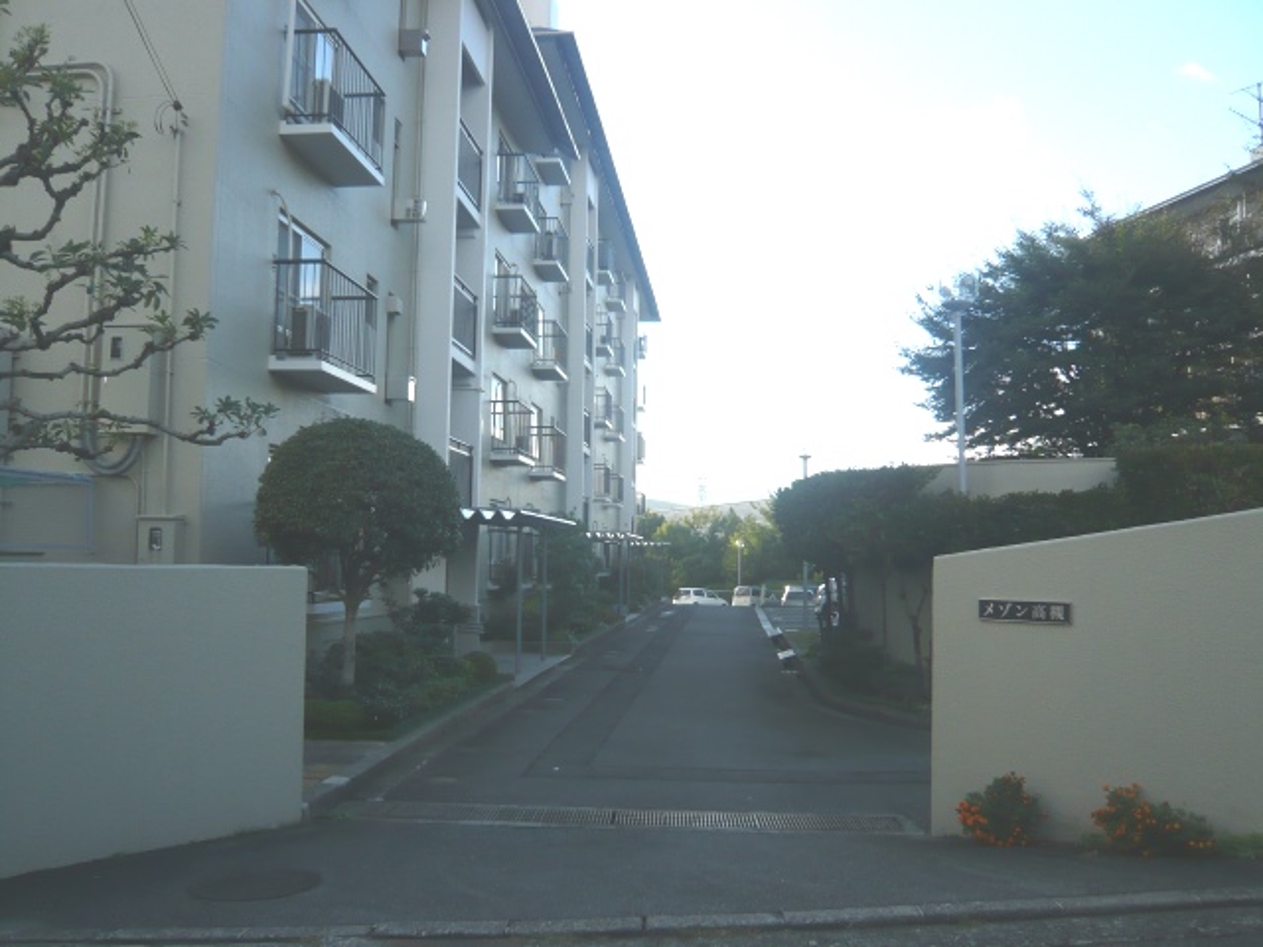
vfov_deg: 49.7
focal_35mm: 28
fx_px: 1022
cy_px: 474
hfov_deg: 63.4
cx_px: 632
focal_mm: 4.6
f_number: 2.8
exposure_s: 1/500
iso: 100
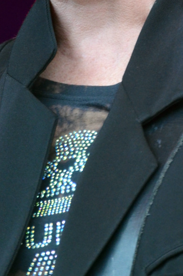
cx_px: 133
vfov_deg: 2.4
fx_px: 6455
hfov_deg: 1.6
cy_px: -87
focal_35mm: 843
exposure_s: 1/30
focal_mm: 200
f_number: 5.3
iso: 1600
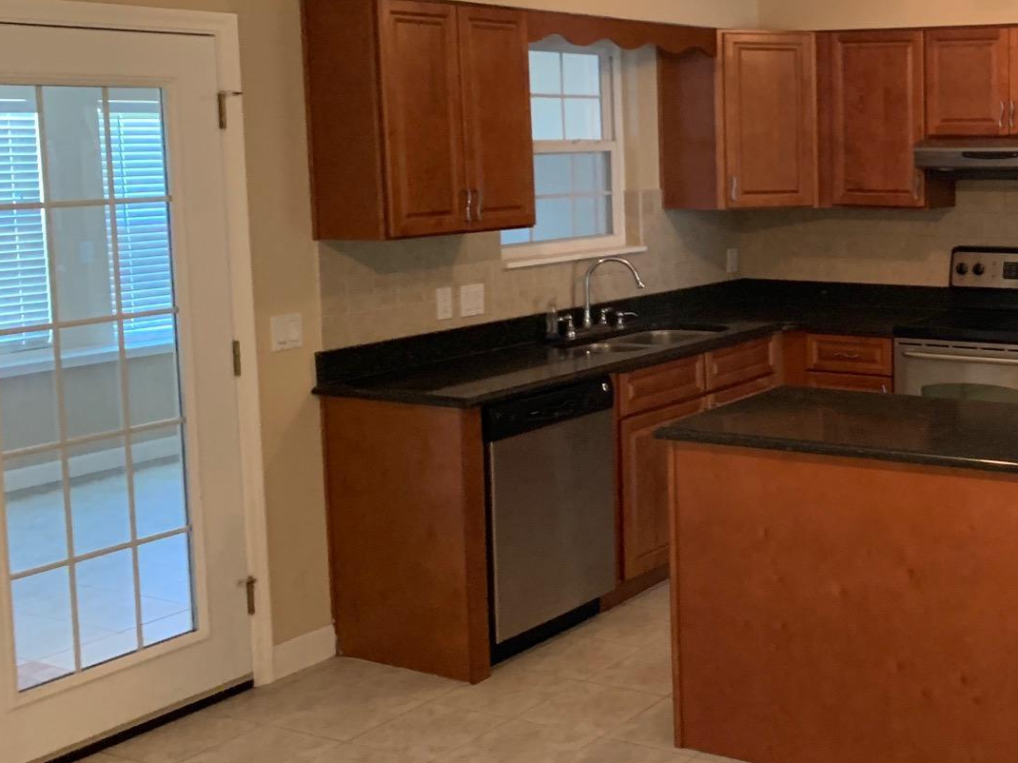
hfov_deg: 36.2
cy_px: 306
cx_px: 939
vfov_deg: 29.6
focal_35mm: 49
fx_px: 1441
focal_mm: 4.25
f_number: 1.8
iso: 320
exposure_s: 1/30
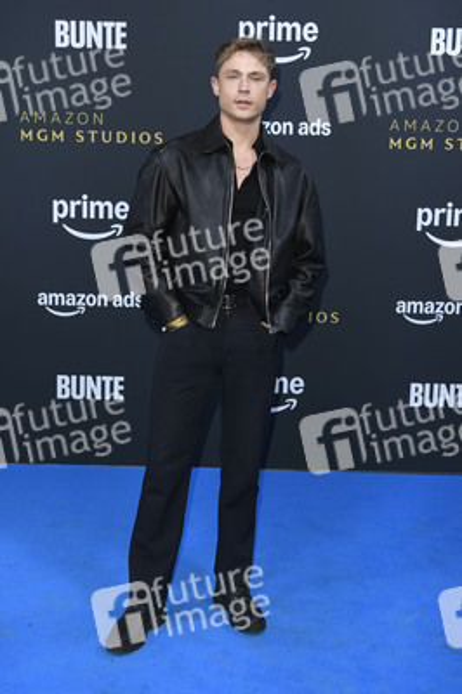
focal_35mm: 38
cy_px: 347
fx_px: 733
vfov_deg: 50.7
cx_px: 231
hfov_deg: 35.0
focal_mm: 38
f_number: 4
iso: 400
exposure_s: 1/500
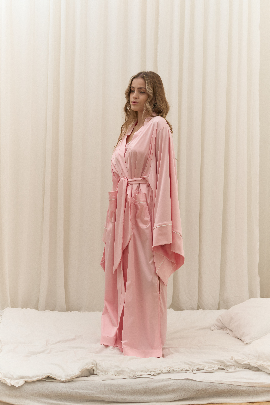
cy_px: 202
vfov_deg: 39.6
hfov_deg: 27.0
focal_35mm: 50
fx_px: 562
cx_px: 135
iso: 400
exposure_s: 1/200
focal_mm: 50
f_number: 4
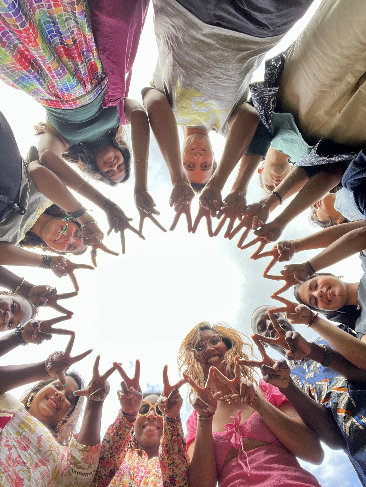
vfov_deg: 73.9
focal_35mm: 23
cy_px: 244
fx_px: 324
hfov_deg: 58.9
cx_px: 183
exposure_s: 1/128
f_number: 2.2
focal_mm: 2.71
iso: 40
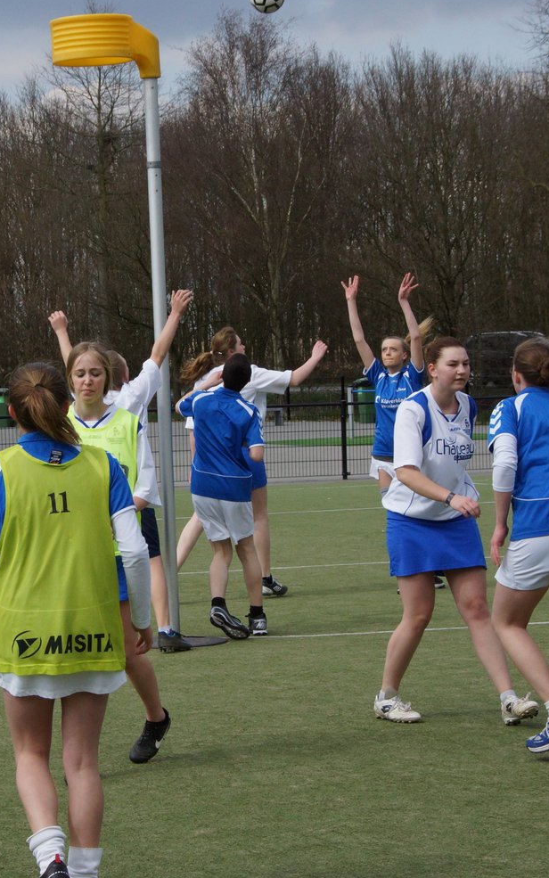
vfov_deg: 28.8
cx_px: 259
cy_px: 423
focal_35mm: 72
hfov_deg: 18.2
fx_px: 1712
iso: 640
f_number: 11
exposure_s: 1/800
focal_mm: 45
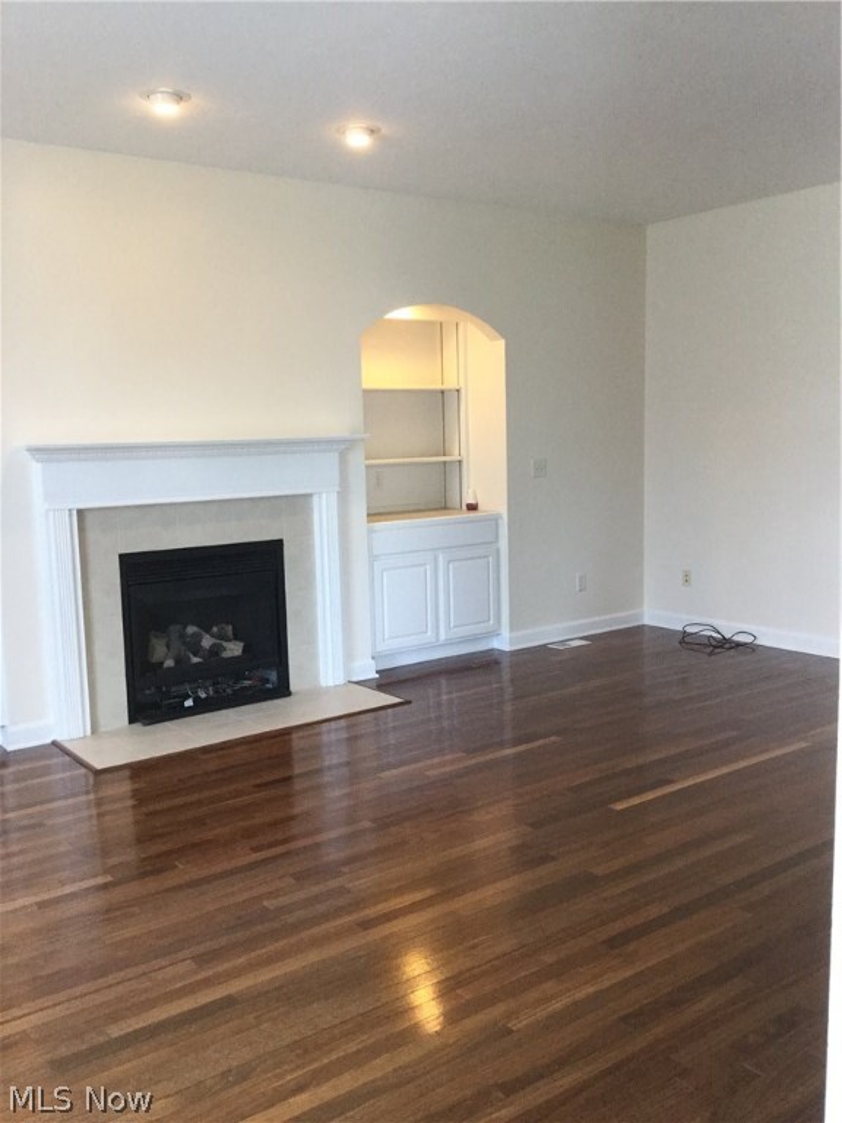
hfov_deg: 45.4
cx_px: 421
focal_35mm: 31
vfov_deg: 58.4
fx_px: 1005
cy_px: 562
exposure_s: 1/33
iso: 160
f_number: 2.4
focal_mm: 3.3
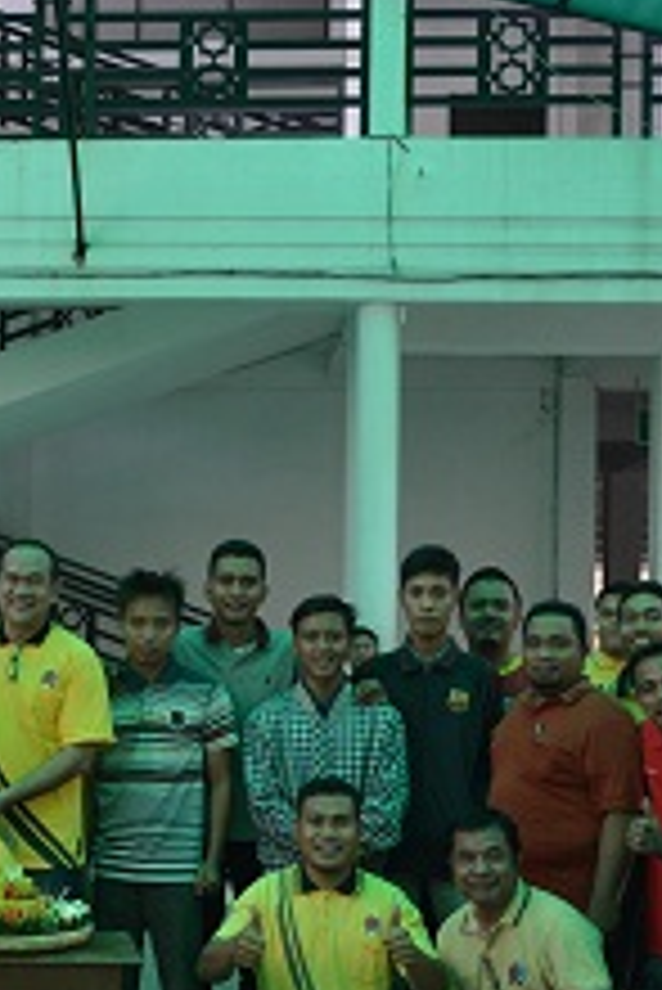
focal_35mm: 68
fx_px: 1873
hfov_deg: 19.7
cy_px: 639
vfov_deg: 29.5
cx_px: 77
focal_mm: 20
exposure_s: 1/500
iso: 450
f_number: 3.5
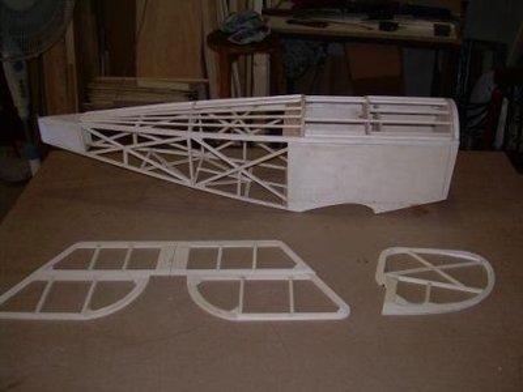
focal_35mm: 38
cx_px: 262
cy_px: 196
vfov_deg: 37.7
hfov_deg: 49.0
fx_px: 574
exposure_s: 1/60
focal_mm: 6.3
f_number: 2.8
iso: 50
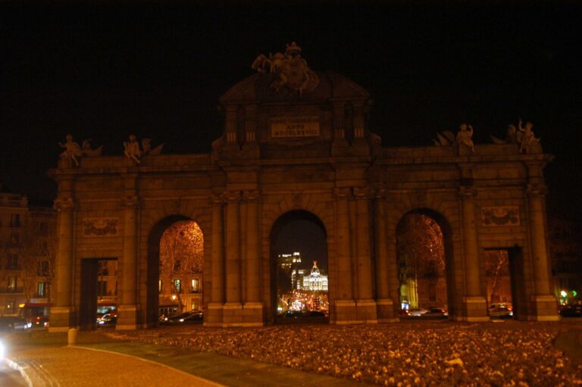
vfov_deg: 34.2
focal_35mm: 39
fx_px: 630
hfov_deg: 49.6
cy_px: 194
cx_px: 291
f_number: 2.8
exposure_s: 1/15
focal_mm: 26
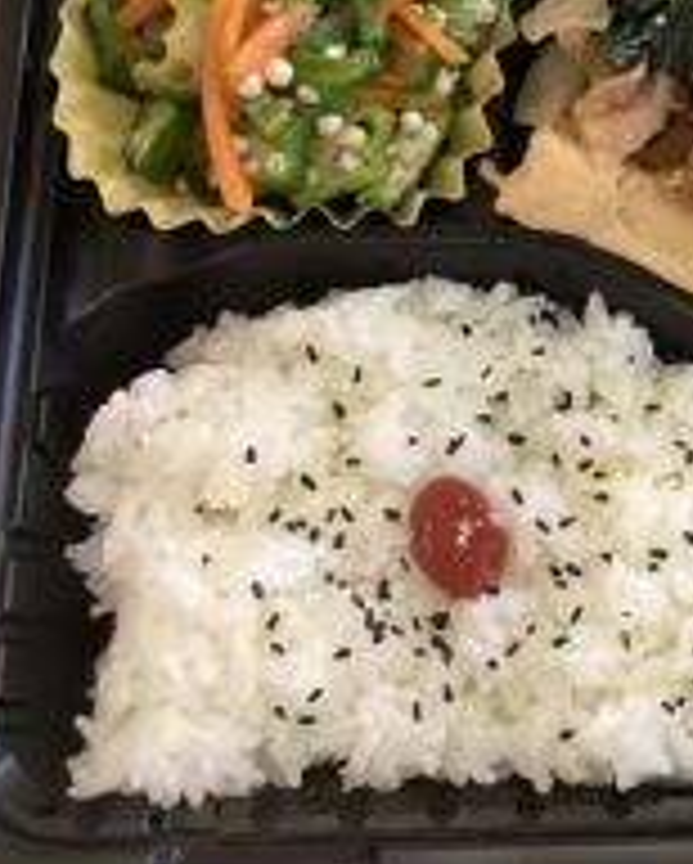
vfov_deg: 31.8
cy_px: 335
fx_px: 1510
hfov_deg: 24.5
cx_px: 709
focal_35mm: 59
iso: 400
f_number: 2.4
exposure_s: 1/50
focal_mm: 3.3
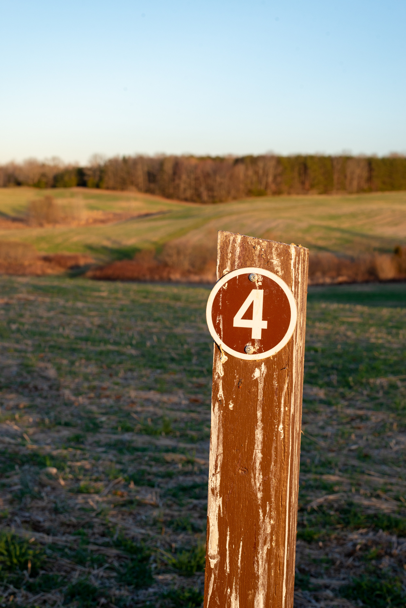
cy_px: 304
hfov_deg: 27.0
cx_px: 203
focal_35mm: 50
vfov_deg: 39.6
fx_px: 845
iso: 500
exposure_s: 1/200
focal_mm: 50
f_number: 9
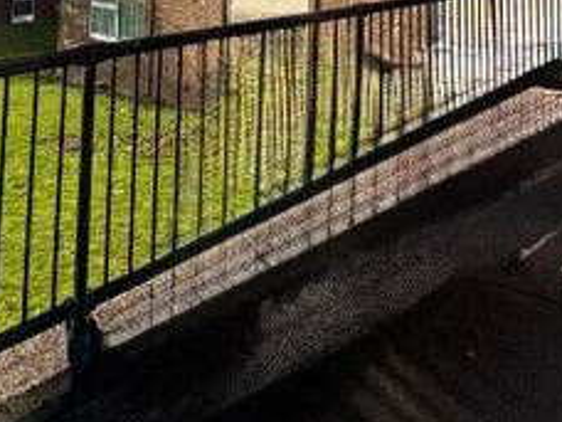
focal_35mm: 43
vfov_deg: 26.8
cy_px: -164
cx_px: 256
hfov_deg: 43.8
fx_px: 698
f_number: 2.2
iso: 50
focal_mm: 2.22
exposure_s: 1/2083
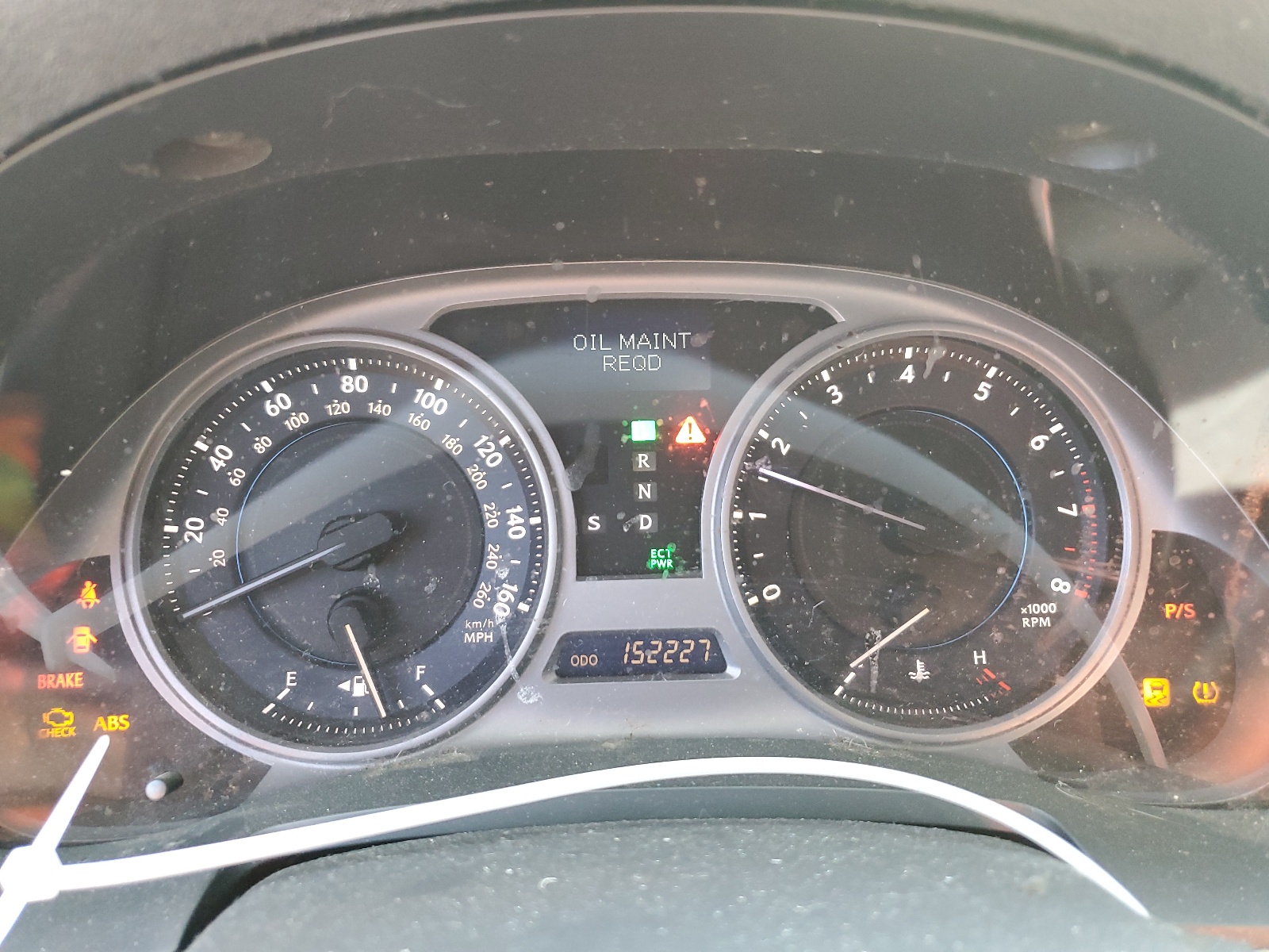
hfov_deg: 67.3
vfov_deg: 53.1
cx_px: 634
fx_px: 953
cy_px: 476
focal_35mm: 26
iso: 219
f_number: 1.5
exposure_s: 1/60.2
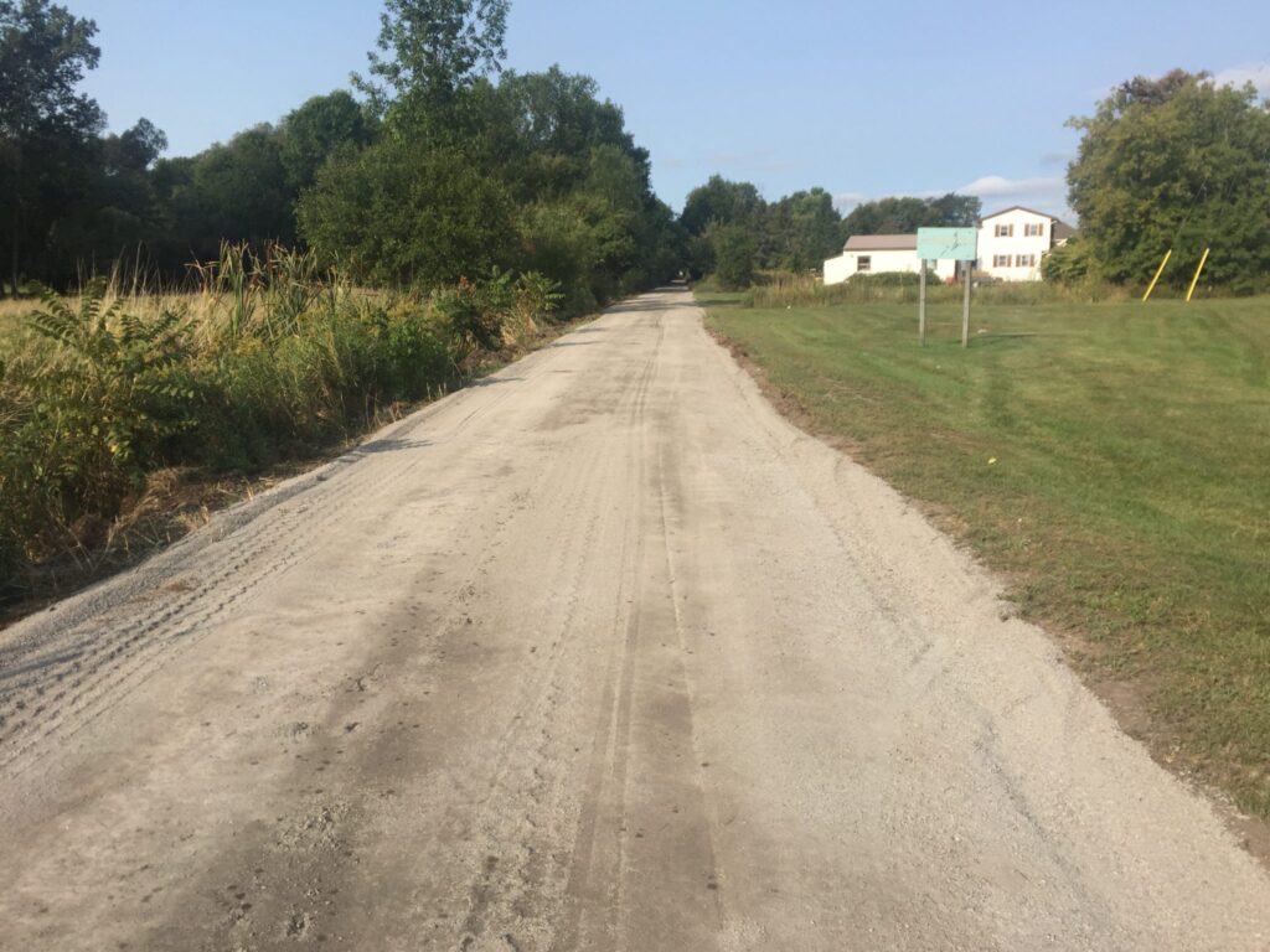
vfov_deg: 48.2
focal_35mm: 29
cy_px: 476
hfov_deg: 61.7
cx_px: 635
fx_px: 1064
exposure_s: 1/2198
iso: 32
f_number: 2.2
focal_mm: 4.15
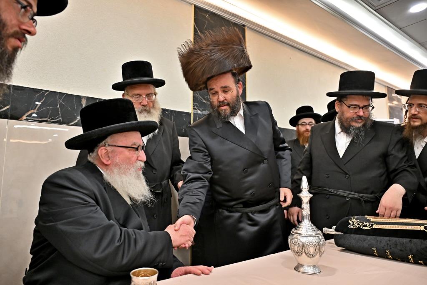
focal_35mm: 24
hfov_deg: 73.7
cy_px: 142
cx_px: 214
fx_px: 285
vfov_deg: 53.1
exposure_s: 1/200
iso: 1000
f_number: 4
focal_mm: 24
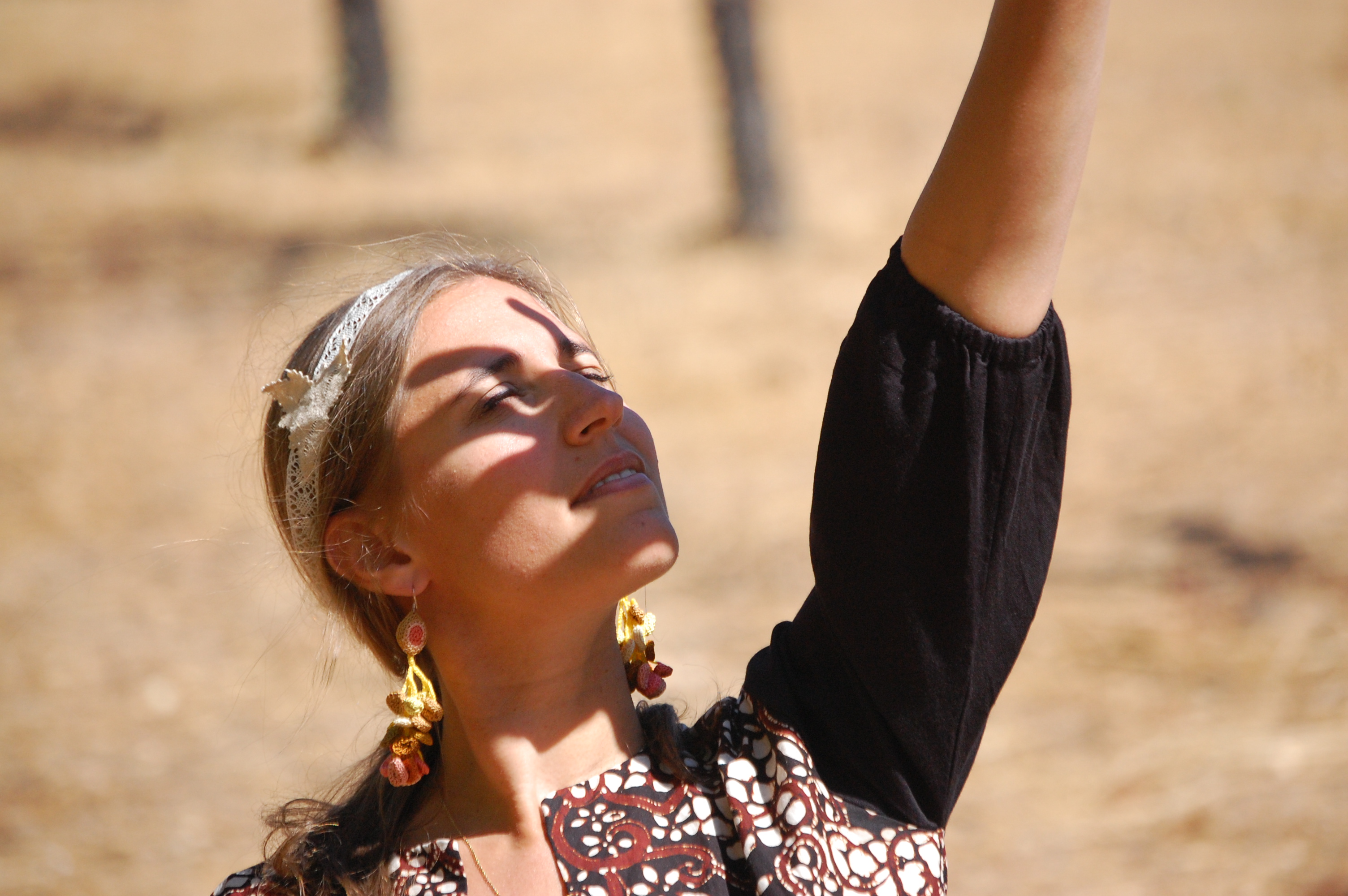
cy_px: 448
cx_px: 674
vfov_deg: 6.8
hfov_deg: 10.2
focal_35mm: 202
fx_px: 7576
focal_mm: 135
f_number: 6.3
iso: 800
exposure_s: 1/2000
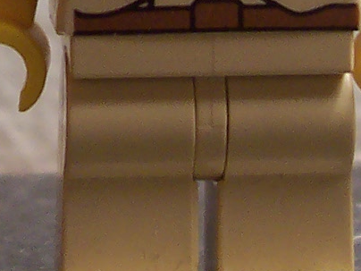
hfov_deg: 10.5
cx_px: -49
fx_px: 1940
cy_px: -245
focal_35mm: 186
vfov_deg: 7.7
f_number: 2.8
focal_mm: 5.6
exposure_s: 1/45
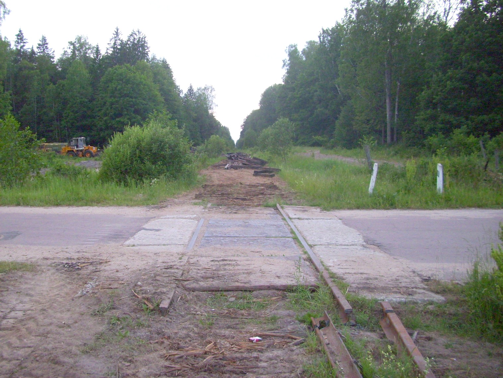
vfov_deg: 41.8
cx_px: 252
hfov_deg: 54.0
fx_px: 494
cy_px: 189
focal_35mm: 34
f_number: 2.9
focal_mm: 5.7
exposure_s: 1/60
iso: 200
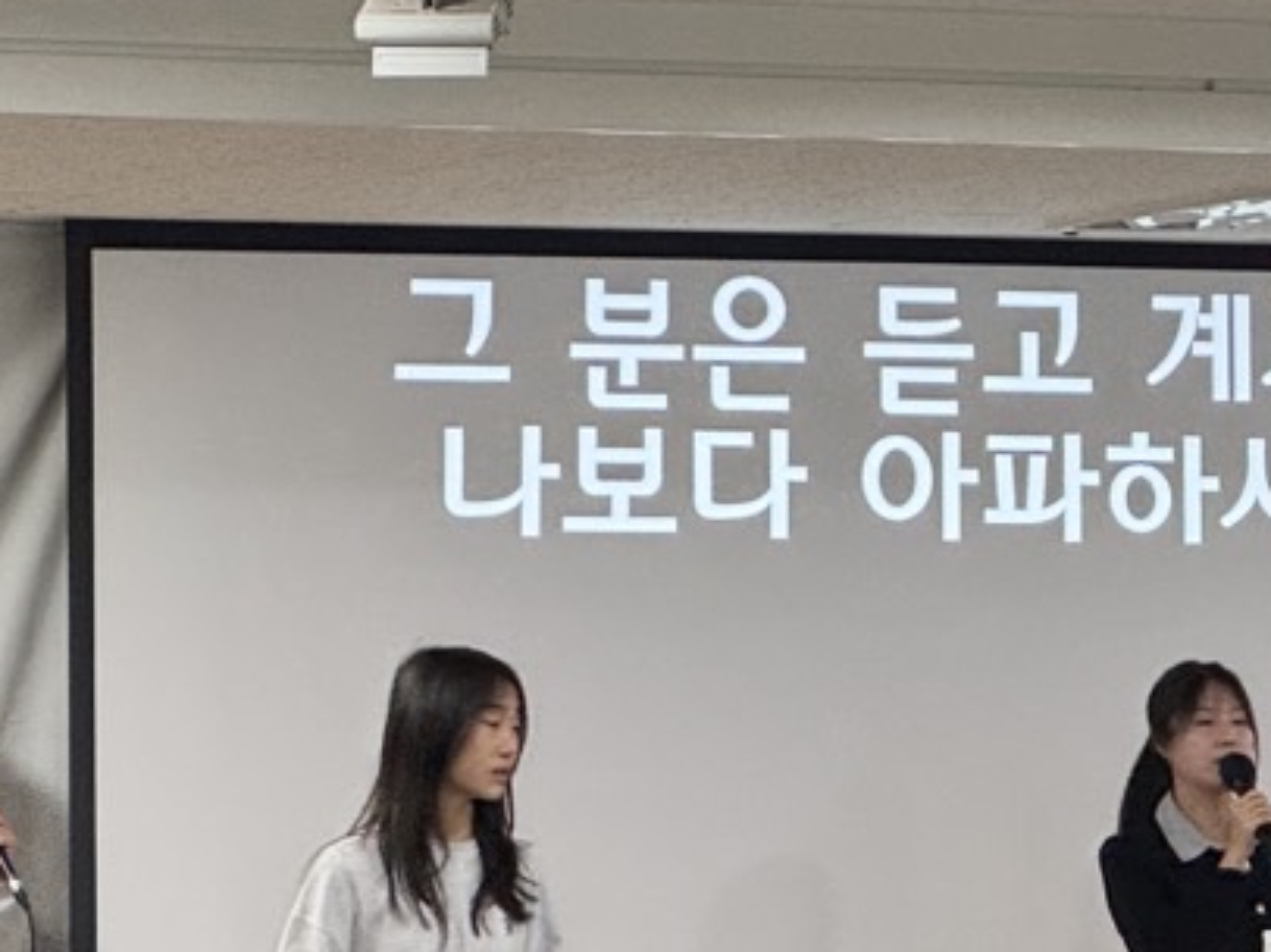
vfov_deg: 6.1
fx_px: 8917
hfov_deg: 8.1
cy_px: 858
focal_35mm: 243
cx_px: 1017
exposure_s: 1/60
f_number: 2.8
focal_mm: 9
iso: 400
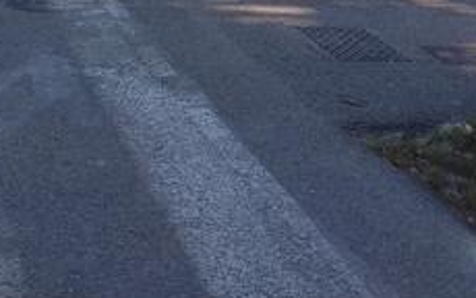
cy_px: -312
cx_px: 302
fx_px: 934
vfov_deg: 14.7
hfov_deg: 28.5
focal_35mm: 72
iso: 100
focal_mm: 4.74
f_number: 1.79
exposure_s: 1/880
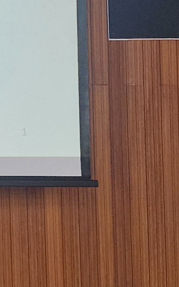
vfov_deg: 15.3
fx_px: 1046
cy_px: -4
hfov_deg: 7.7
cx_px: -459
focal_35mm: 134
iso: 250
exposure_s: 1/120
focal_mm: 6.4
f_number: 1.8
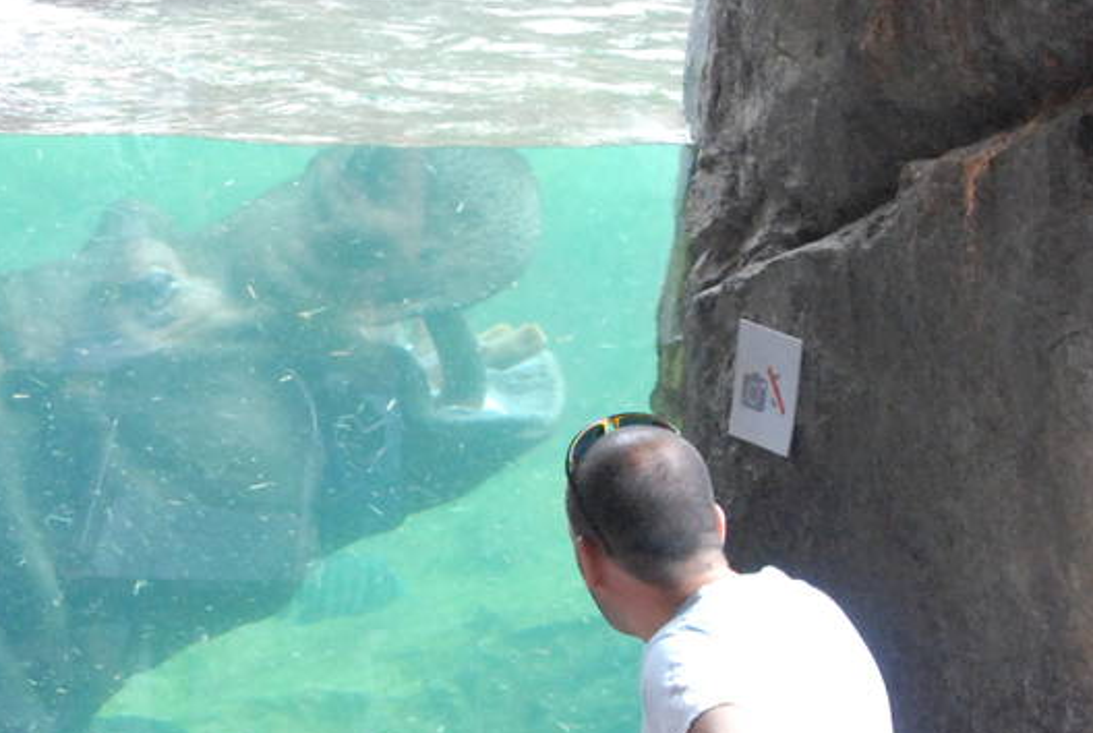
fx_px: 9671
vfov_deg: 4.3
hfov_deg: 6.4
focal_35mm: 318
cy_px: 512
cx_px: -474
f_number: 7.1
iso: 1600
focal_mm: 70
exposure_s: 1/160
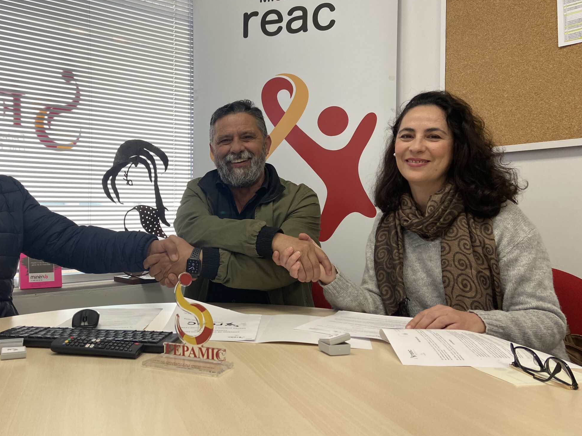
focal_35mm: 34
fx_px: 572
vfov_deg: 41.8
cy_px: 206
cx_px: 208
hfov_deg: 53.2
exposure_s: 1/100
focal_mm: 4.25
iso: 80
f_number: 1.8
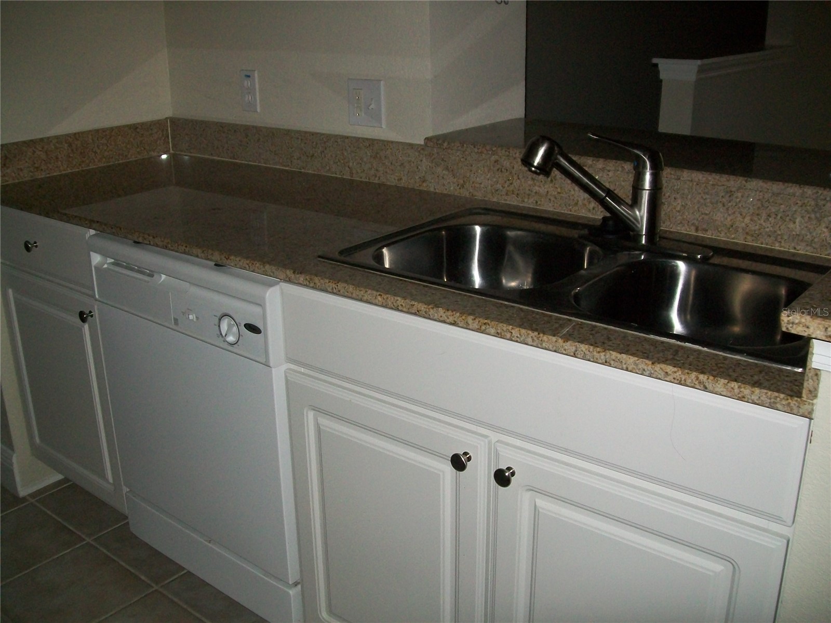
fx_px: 864
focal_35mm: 36
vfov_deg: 39.7
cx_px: 416
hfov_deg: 51.4
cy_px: 312
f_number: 2.7
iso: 160
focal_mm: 6
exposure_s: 1/60
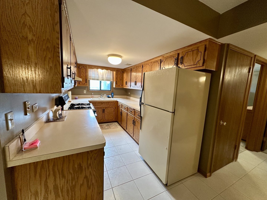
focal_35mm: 14
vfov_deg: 85.7
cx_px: 134
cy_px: 100
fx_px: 108
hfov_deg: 102.1
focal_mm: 2.22
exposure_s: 1/60
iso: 250
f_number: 2.2
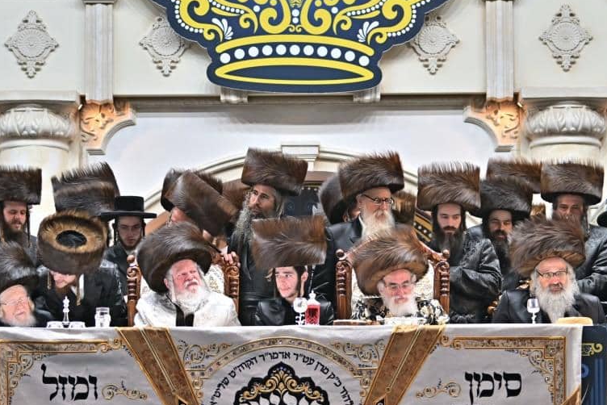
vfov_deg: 9.6
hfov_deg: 14.3
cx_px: 372
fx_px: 2412
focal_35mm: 143
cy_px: 271
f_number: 2.8
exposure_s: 1/640
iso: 800
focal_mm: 70
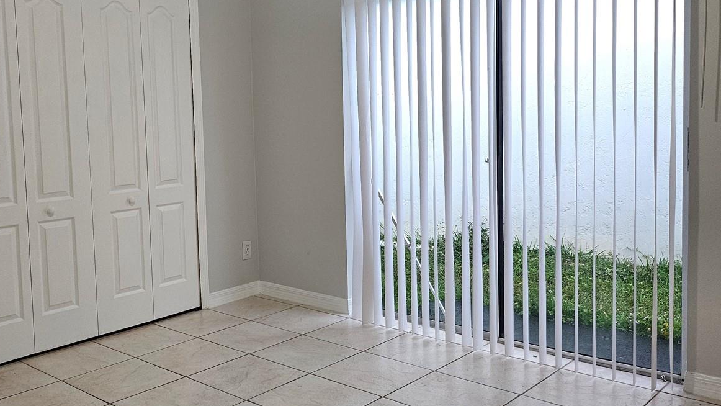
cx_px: 259
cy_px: 171
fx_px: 688
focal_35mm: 36
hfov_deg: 54.5
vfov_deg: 32.8
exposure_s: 1/120
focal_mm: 5
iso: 200
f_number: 1.8
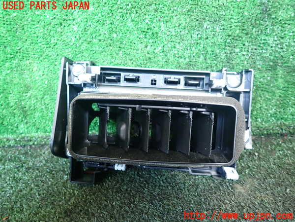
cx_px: 148
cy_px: 111
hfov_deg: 69.4
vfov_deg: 54.9
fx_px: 213
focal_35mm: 25
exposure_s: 1/30
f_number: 2
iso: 250
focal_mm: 4.5
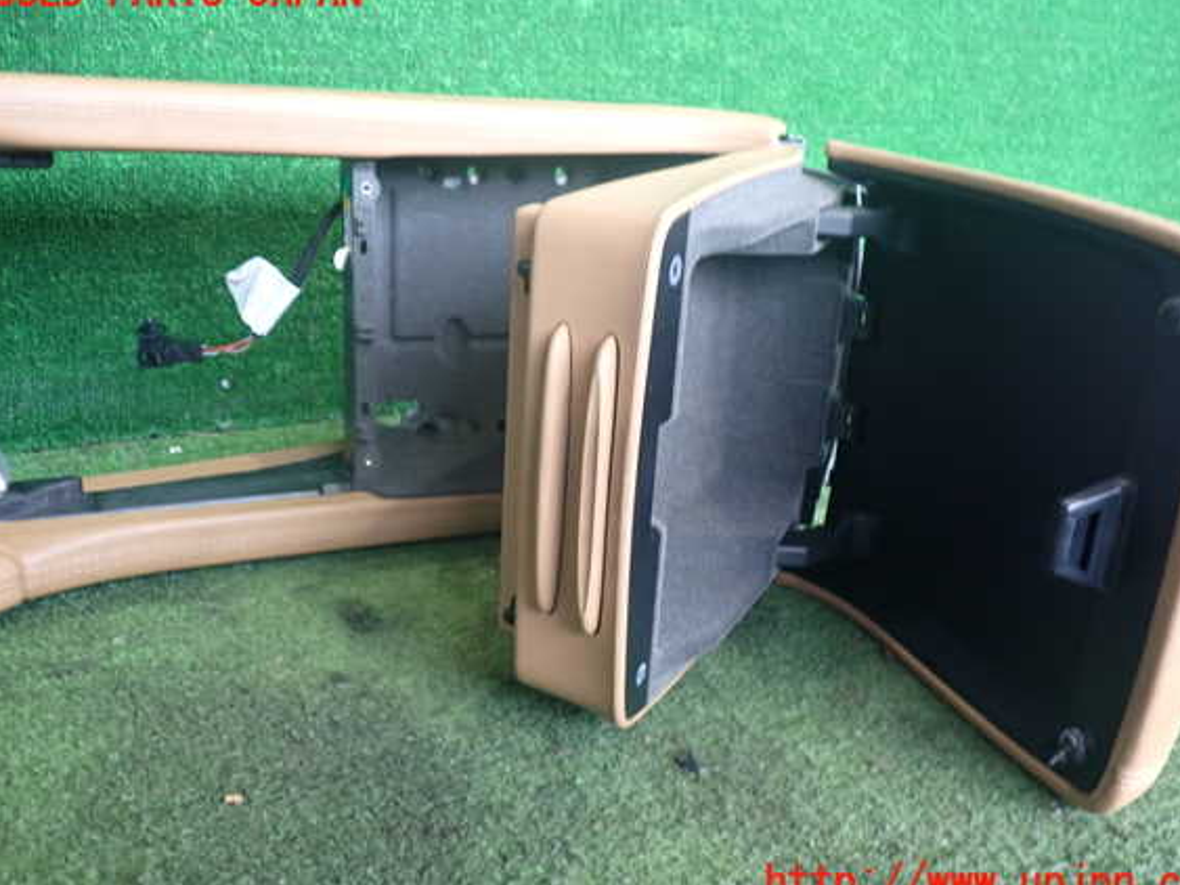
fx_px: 1091
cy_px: 438
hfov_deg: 56.8
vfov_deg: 44.1
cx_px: 610
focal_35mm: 32
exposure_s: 1/30
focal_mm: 5.4
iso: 250
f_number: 2.3
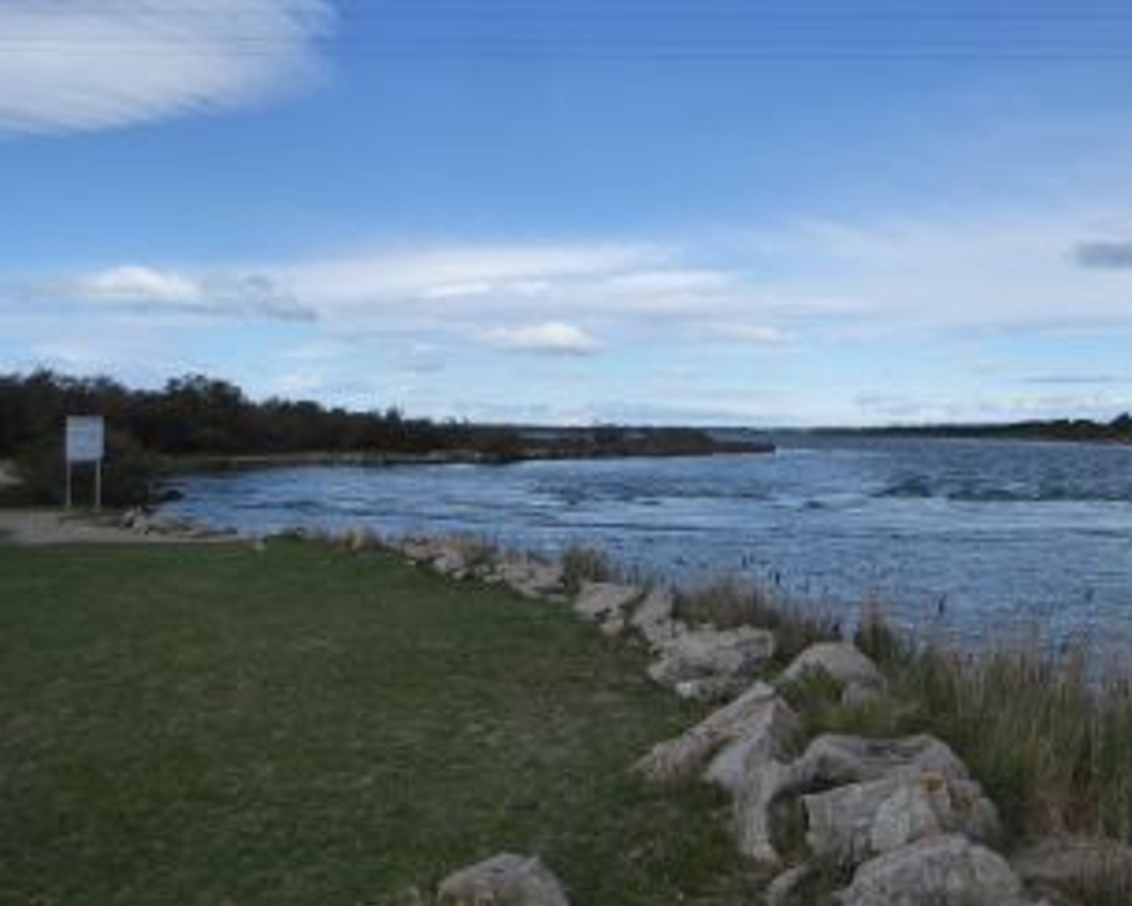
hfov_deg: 55.0
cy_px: 408
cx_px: 713
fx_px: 1072
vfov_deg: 45.7
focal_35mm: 32
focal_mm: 4.3
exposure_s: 1/1300
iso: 125
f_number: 3.3
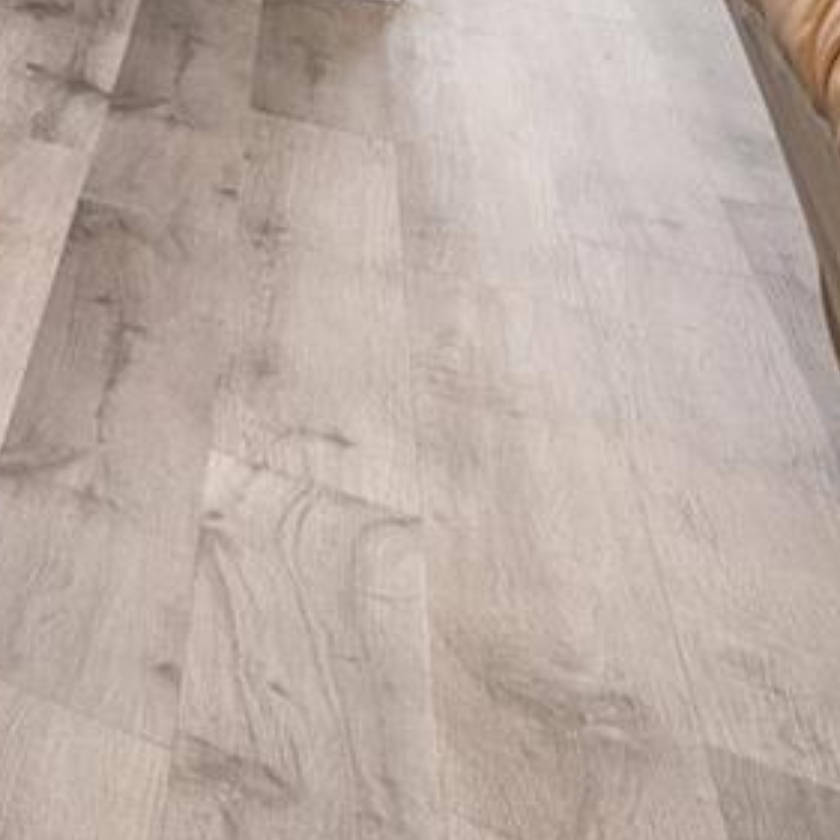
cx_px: -1241
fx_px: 1730
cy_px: -571
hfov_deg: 14.6
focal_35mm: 63
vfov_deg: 20.9
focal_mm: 13
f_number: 8
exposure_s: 1/10
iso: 320
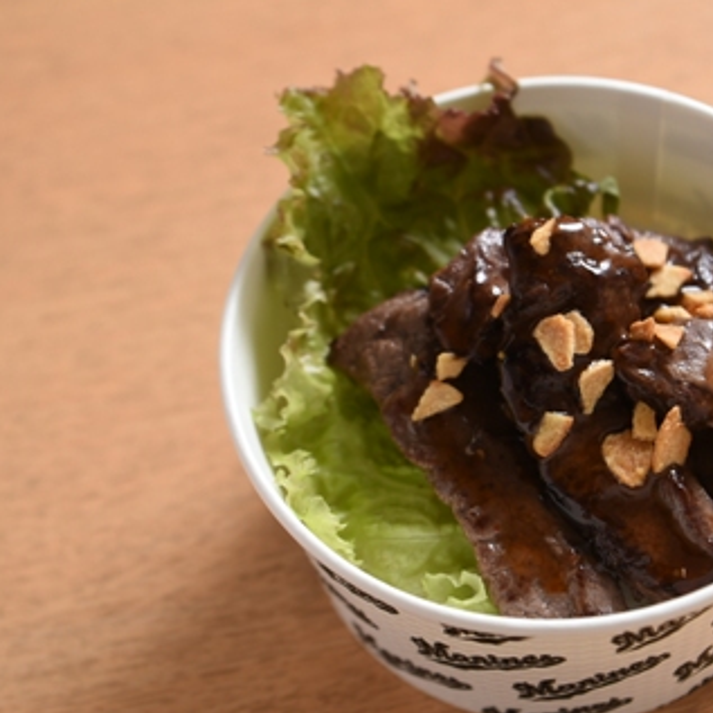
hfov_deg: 18.0
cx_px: 513
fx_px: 2237
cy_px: 381
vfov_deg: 18.1
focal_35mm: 96
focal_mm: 56
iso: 100
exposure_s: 1/200
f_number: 4.5
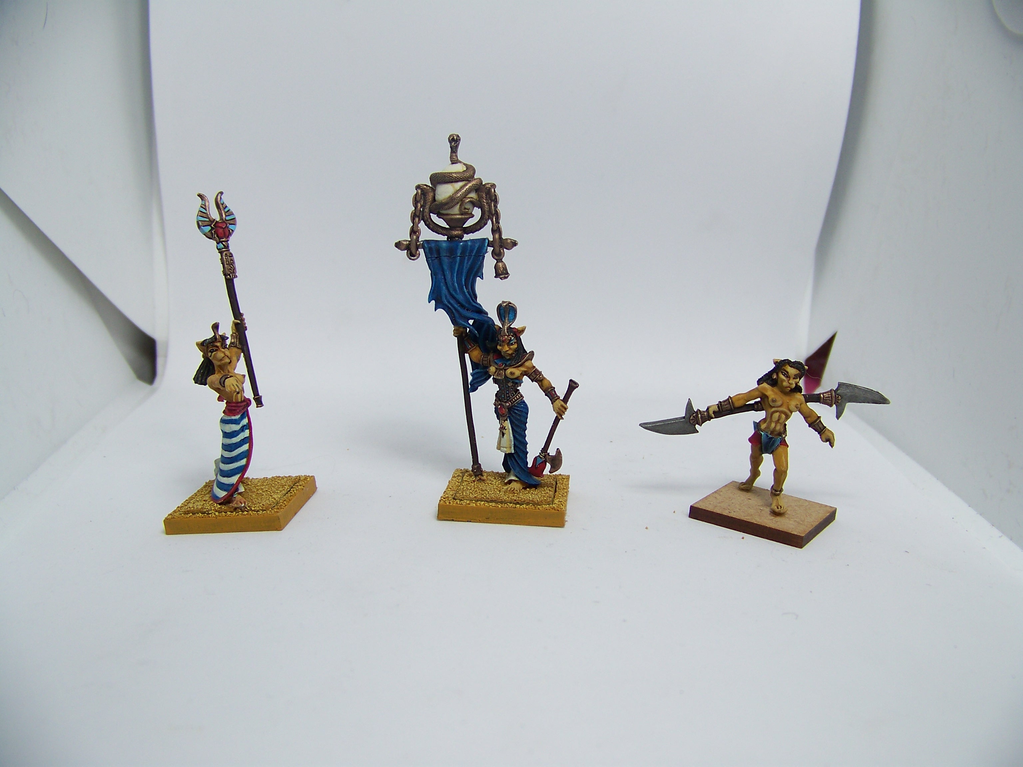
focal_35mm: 36
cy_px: 384
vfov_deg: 39.7
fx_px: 1064
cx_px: 512
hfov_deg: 51.4
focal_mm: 5.85
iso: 64
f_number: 2.8
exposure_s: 1/40
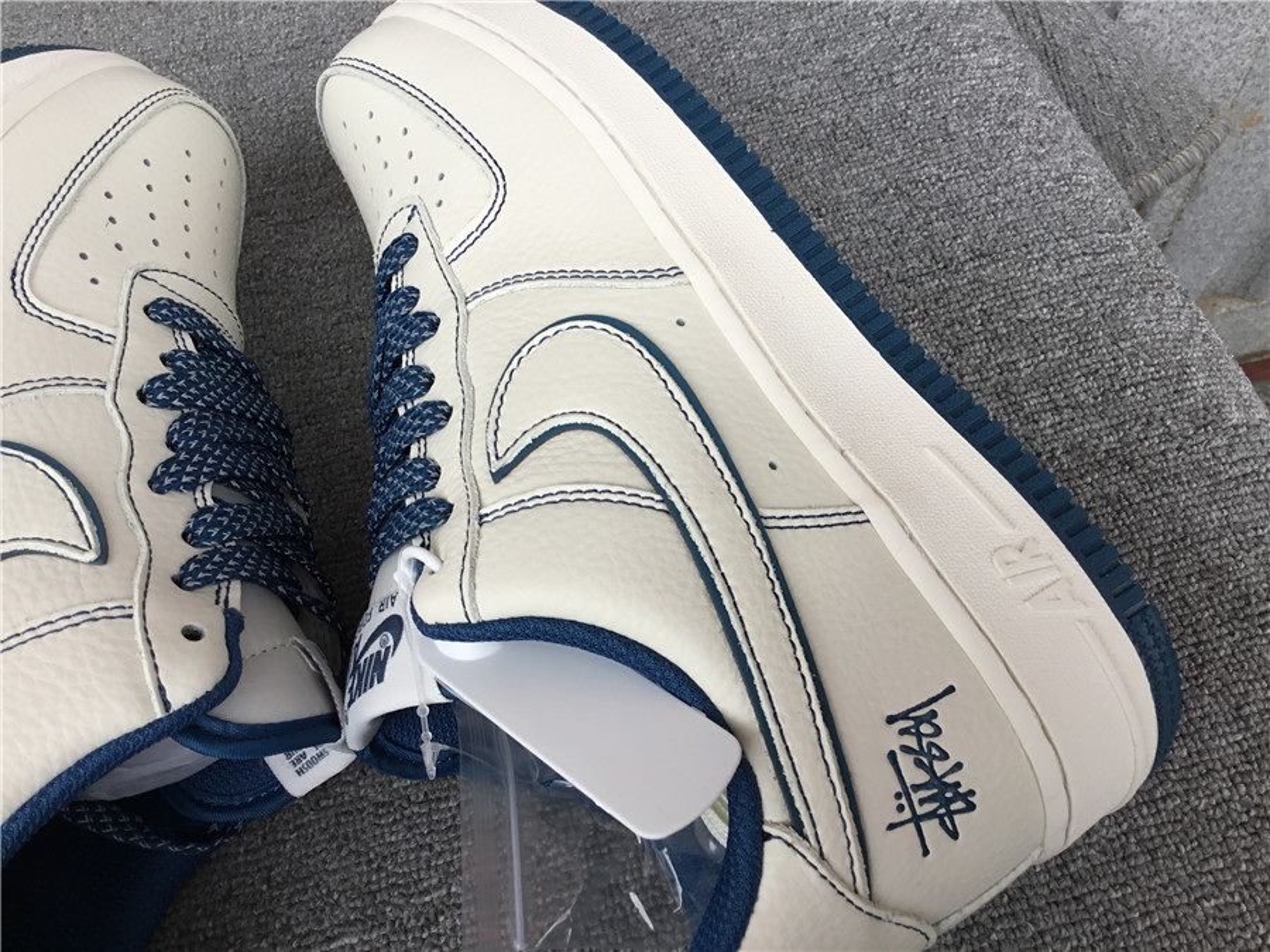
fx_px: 1137
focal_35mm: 31
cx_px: 635
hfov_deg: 58.4
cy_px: 476
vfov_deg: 45.4
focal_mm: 3.3
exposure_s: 1/274
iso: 25
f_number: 2.4
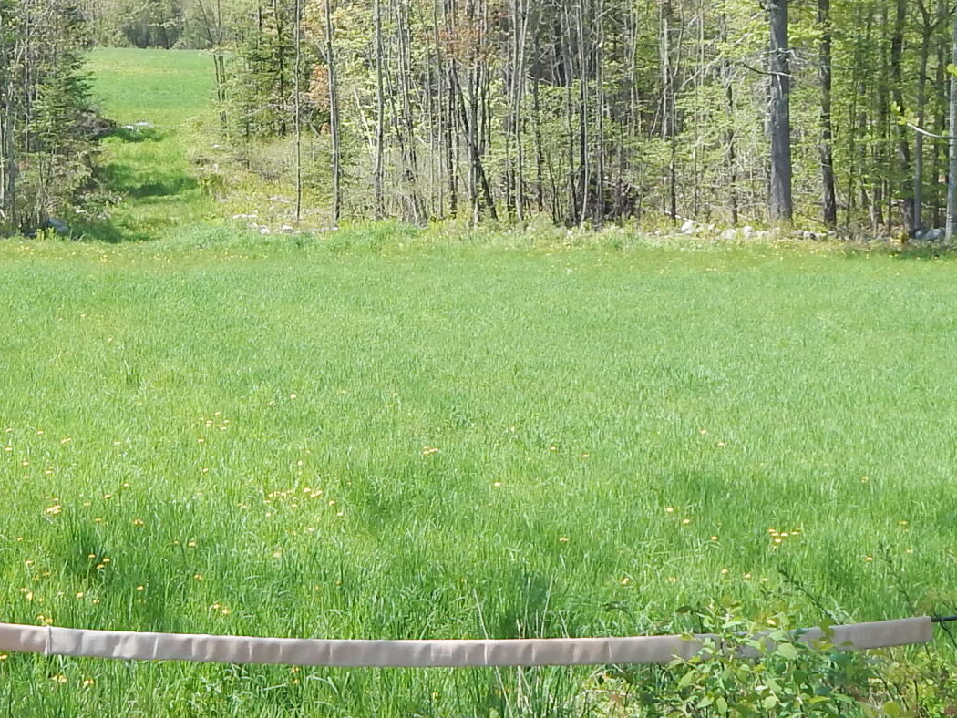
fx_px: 2212
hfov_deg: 24.4
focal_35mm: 80
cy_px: 118
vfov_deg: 18.2
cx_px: 365
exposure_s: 1/500
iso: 125
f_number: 3.2
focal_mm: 5.1
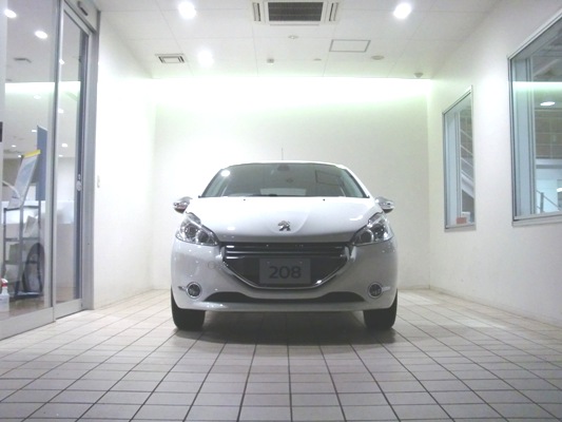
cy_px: 211
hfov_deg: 49.0
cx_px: 281
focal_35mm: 38
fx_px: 617
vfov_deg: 37.7
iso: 400
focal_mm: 6.66
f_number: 3.9
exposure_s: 1/40
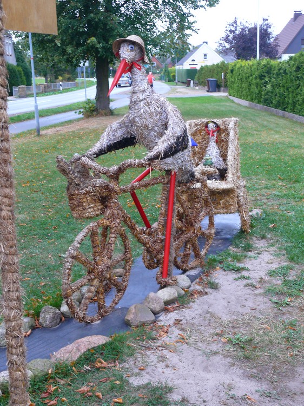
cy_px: 203
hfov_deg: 29.1
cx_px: 152
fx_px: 586
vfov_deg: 38.2
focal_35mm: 50
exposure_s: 1/30
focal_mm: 10.6
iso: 160
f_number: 3.2
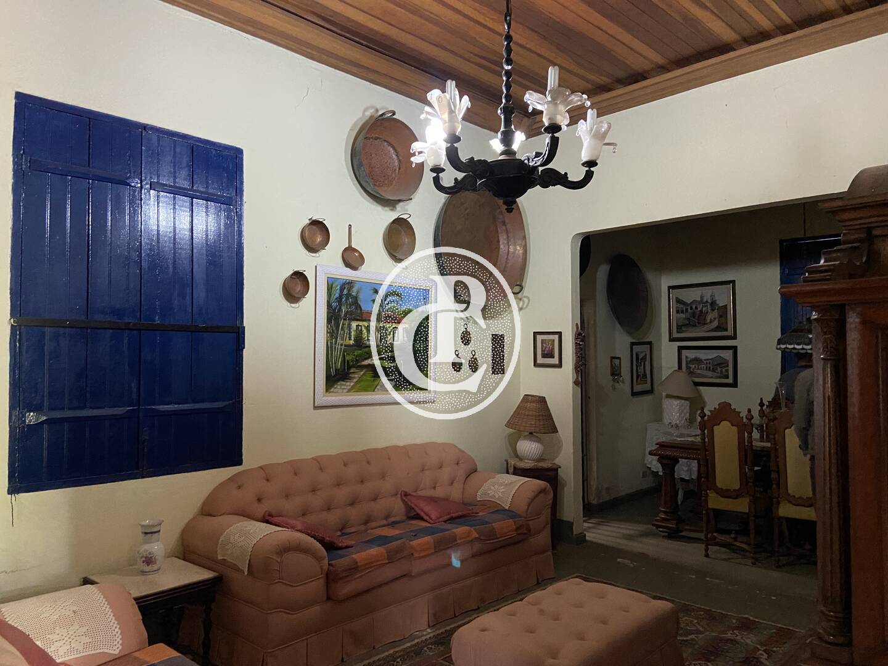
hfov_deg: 67.3
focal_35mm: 26
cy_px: 333
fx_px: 667
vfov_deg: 53.1
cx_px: 444
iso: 640
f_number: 1.8
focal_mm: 4.25
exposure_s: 1/30
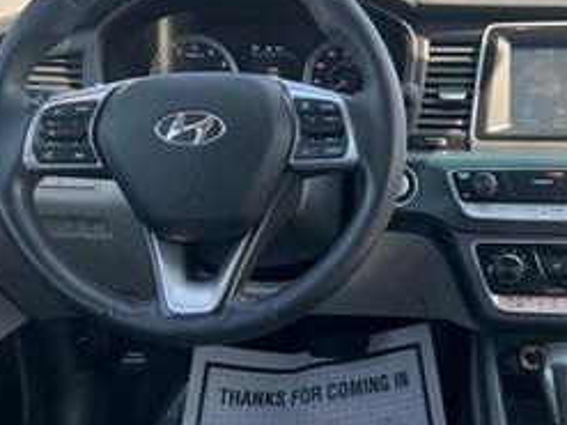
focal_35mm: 53
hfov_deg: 34.5
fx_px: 868
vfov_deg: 27.5
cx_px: 489
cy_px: 239
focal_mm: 5.7
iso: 40
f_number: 1.5
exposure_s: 1/254
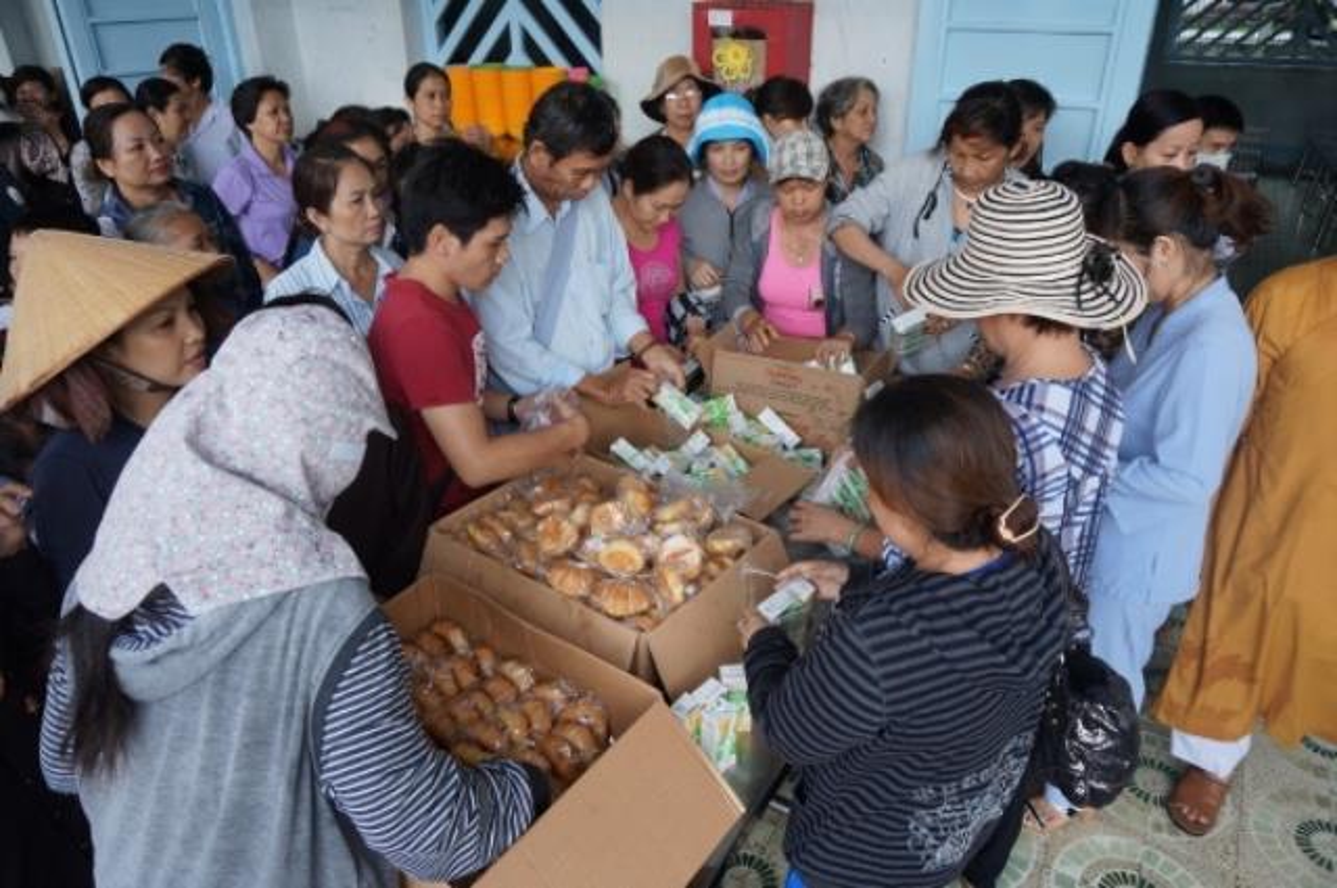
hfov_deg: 73.8
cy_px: 444
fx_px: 890
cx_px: 668
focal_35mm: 24
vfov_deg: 53.0
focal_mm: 16
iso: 200
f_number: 4
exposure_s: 1/160
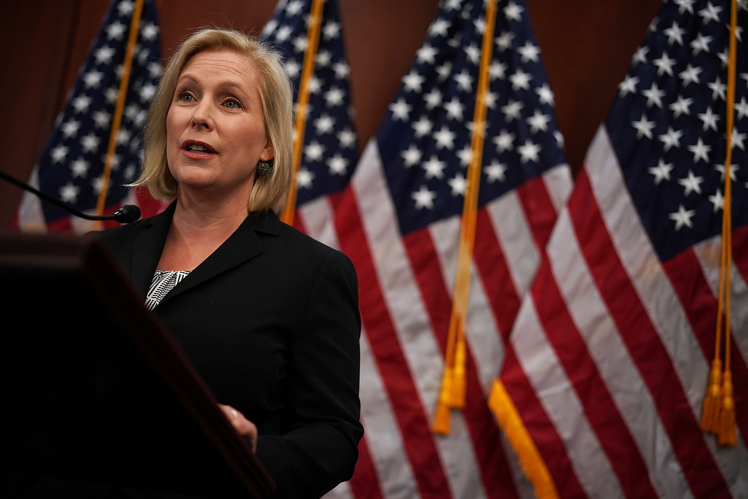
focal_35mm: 50
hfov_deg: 39.6
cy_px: 250
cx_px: 374
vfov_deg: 27.0
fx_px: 1039
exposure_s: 1/640
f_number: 1.4
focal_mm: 50
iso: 800
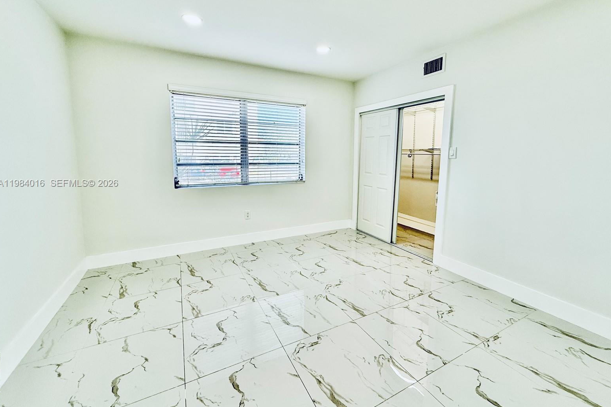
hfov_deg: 100.4
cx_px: 310
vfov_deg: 77.1
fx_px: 255
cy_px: 184
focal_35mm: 15
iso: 100
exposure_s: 1/120
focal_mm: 2.22
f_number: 2.2
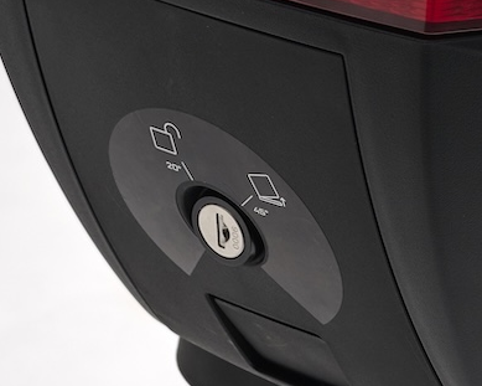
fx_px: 3523
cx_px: 761
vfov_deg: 6.2
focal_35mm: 247
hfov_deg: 7.7
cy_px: -192
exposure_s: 1/125
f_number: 9
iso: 125
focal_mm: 50
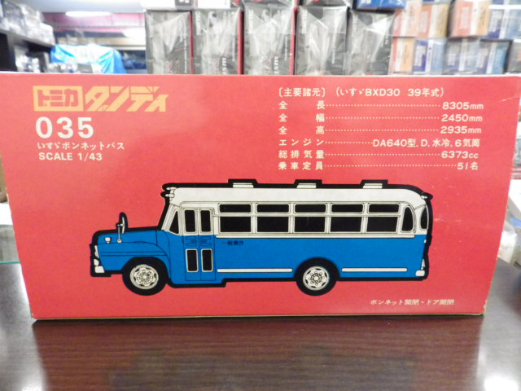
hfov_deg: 76.4
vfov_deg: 61.1
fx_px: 331
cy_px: 196
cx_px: 260
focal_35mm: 22
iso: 800
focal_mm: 4
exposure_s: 1/30
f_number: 3.1
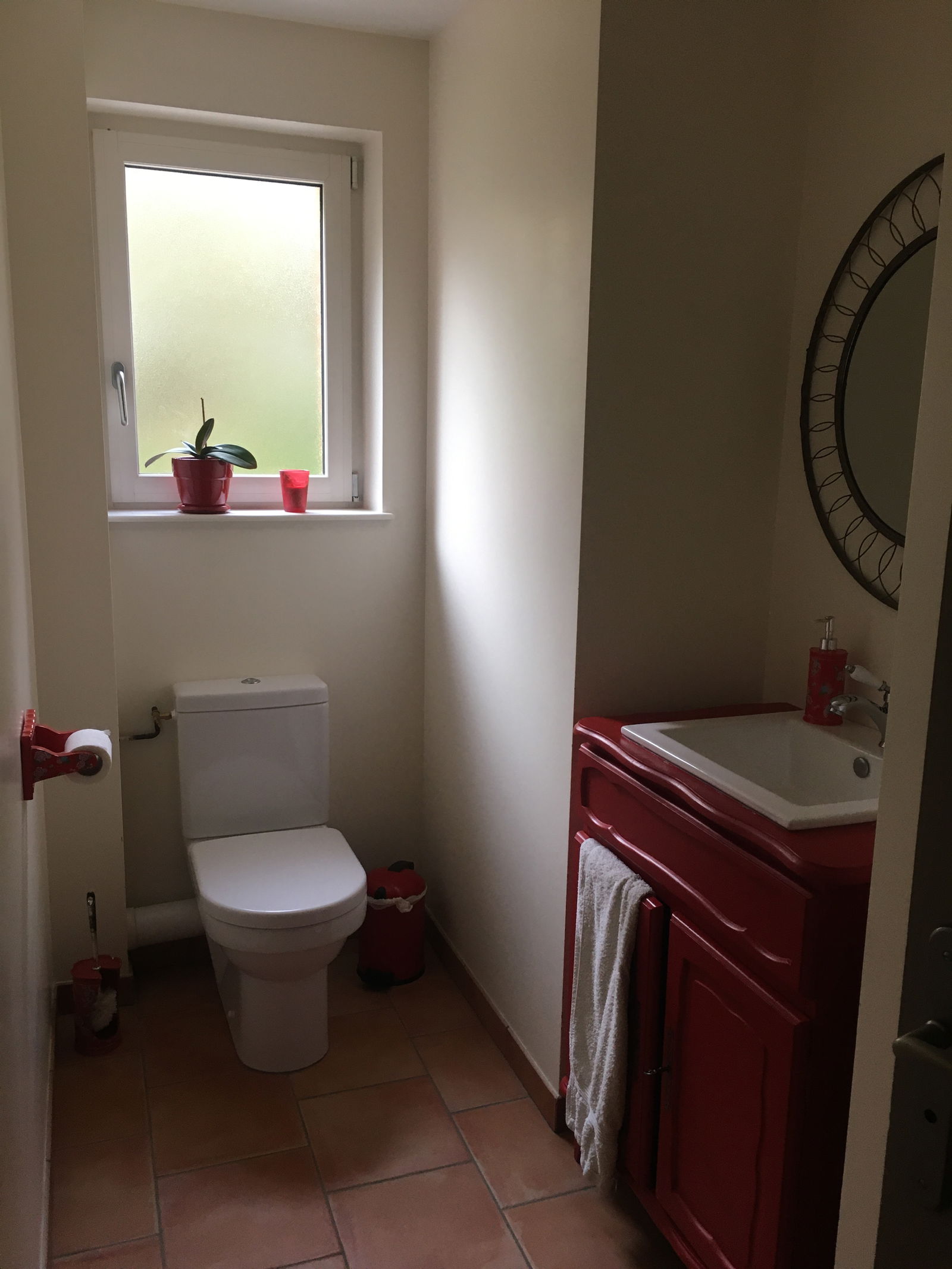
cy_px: 634
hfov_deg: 48.2
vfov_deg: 61.7
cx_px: 476
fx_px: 1063
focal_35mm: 29
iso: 100
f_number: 2.2
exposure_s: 1/33
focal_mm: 4.15
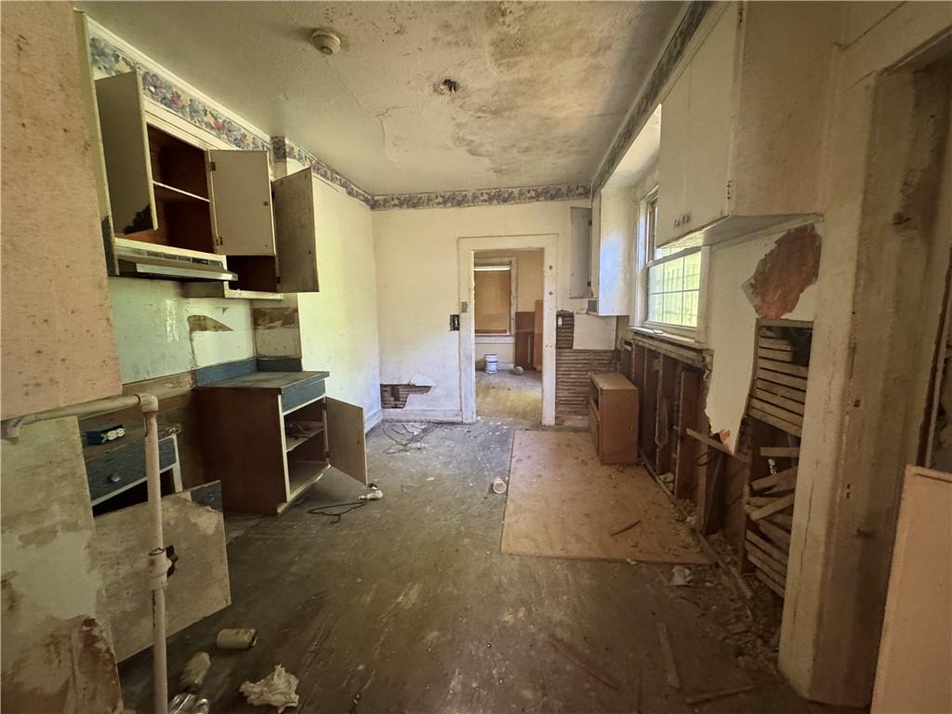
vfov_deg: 85.7
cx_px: 476
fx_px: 385
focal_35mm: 14
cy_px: 357
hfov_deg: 102.1
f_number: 2.2
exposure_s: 1/60
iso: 1000
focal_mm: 2.22
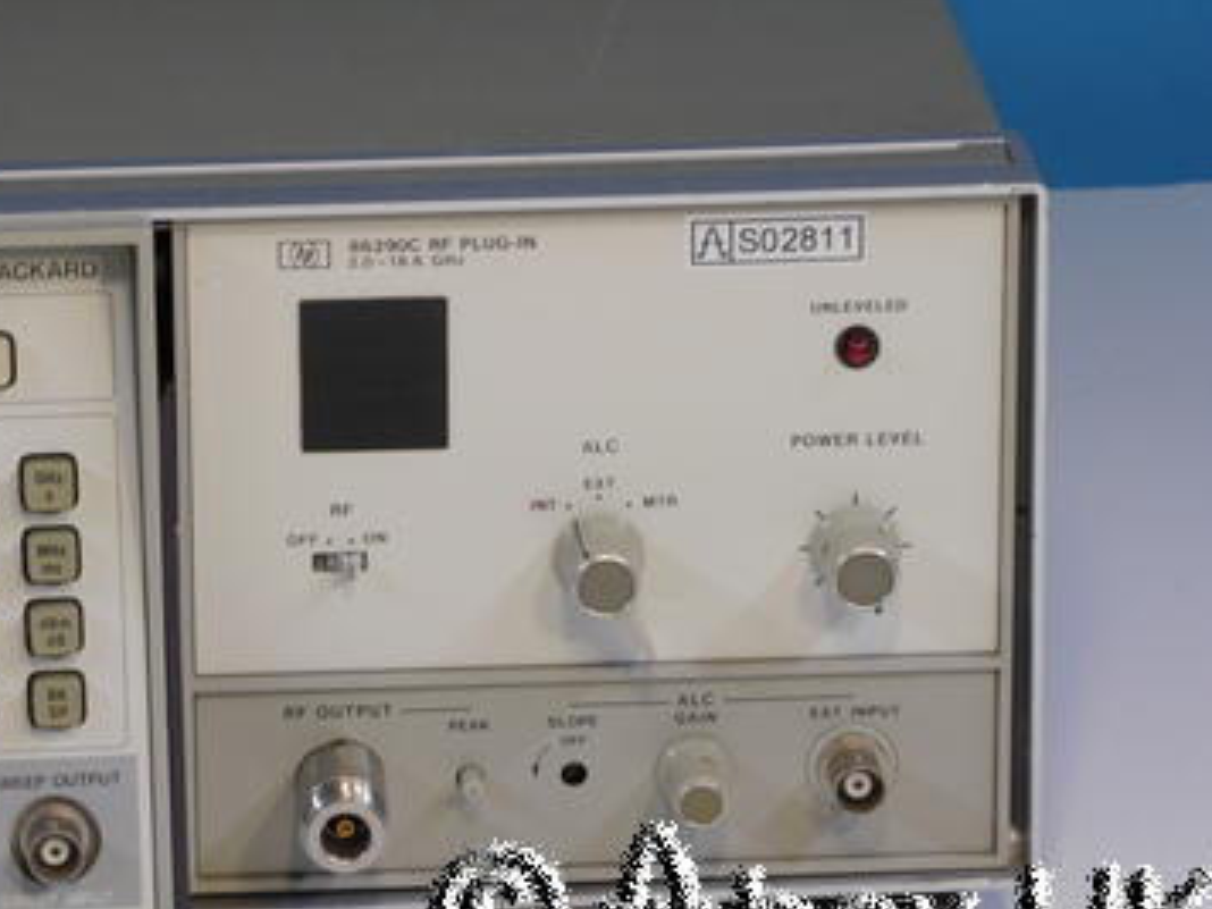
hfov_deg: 8.6
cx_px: 575
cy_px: 504
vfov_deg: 6.5
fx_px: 8018
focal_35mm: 229
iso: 800
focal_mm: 102
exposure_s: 1/2.5
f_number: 22
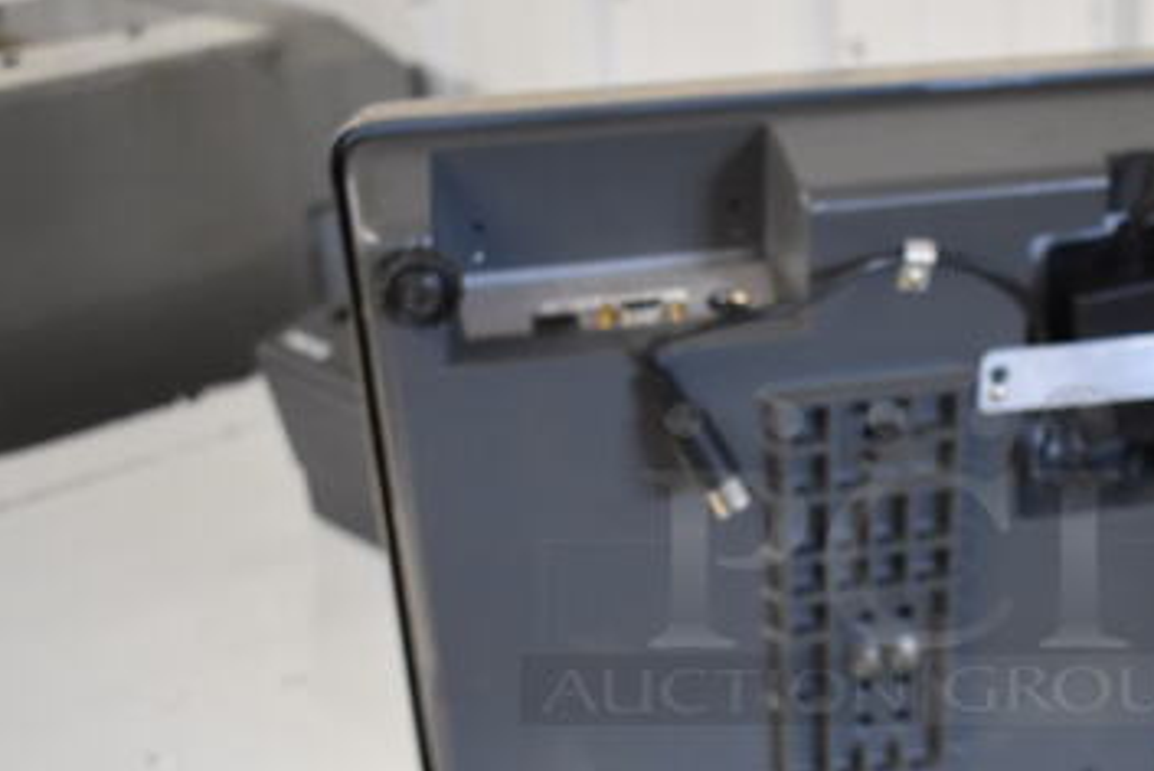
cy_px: 552
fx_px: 2081
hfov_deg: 30.4
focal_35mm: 65
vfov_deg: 20.9
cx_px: 886
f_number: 4
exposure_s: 1/125
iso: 1800
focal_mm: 25
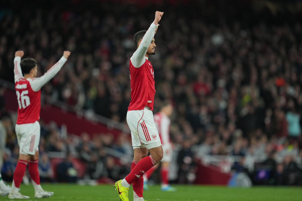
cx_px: 151
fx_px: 3354
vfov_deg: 3.4
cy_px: 100
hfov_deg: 5.2
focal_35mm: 400
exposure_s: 1/2000
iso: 2000
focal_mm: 400
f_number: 2.8
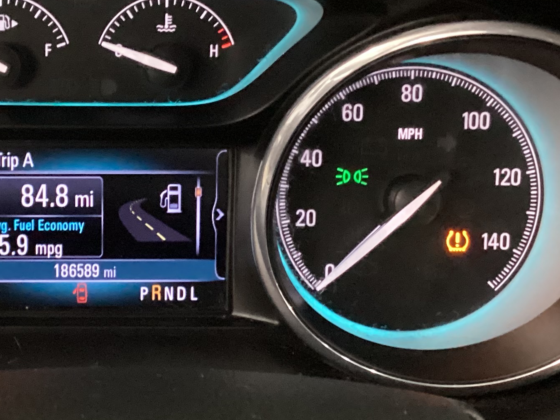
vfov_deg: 19.6
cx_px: 101
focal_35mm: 75
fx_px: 1213
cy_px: 177
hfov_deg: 25.5
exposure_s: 1/17
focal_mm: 3.3
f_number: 2.4
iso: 640
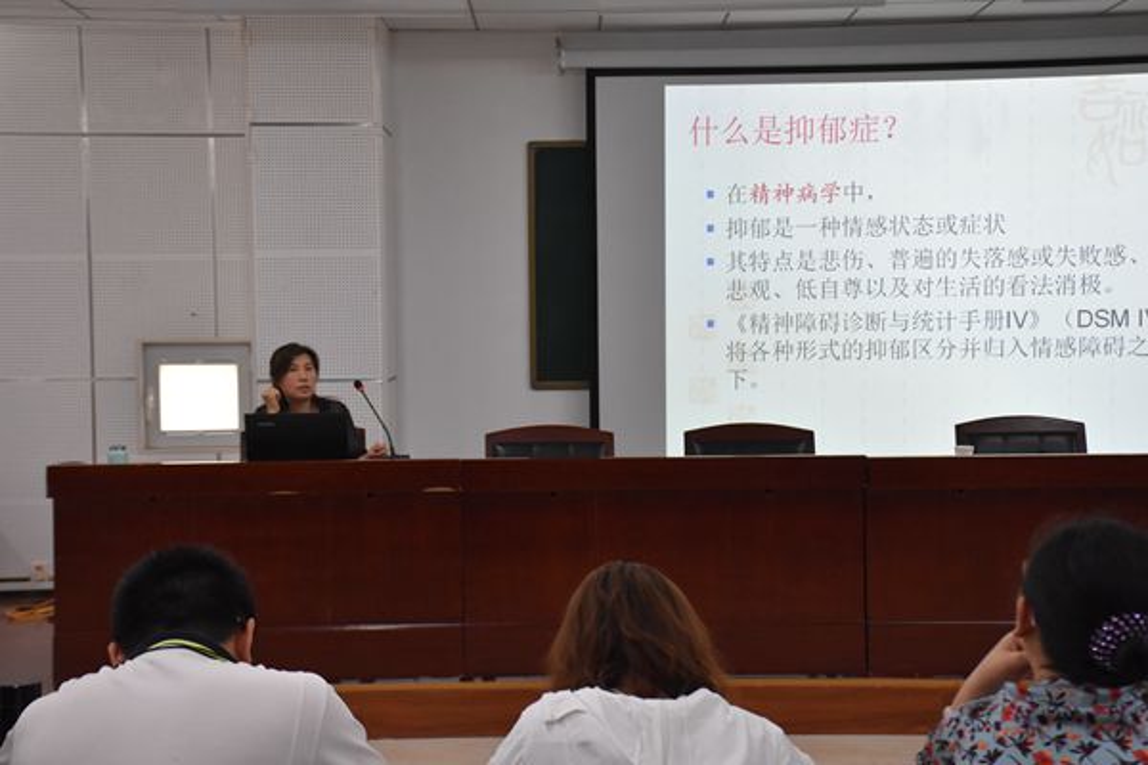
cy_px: 382
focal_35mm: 63
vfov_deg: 21.6
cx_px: 574
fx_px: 2009
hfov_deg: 31.9
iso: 2500
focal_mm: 42
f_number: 6.7
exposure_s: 1/180
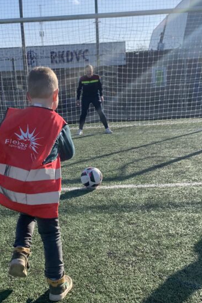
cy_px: 162
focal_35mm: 50
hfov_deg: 26.9
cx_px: 76
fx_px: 421
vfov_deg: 39.6
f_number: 1.8
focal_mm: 4.25
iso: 25
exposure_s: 1/1916
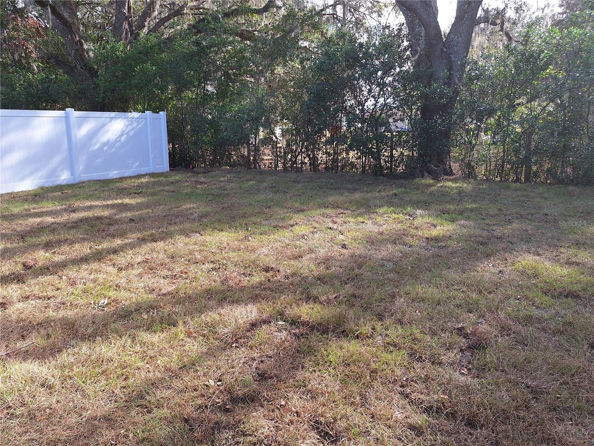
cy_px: 223
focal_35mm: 23
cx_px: 297
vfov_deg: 58.9
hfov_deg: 73.9
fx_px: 395
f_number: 1.8
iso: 40
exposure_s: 1/606
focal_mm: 5.54
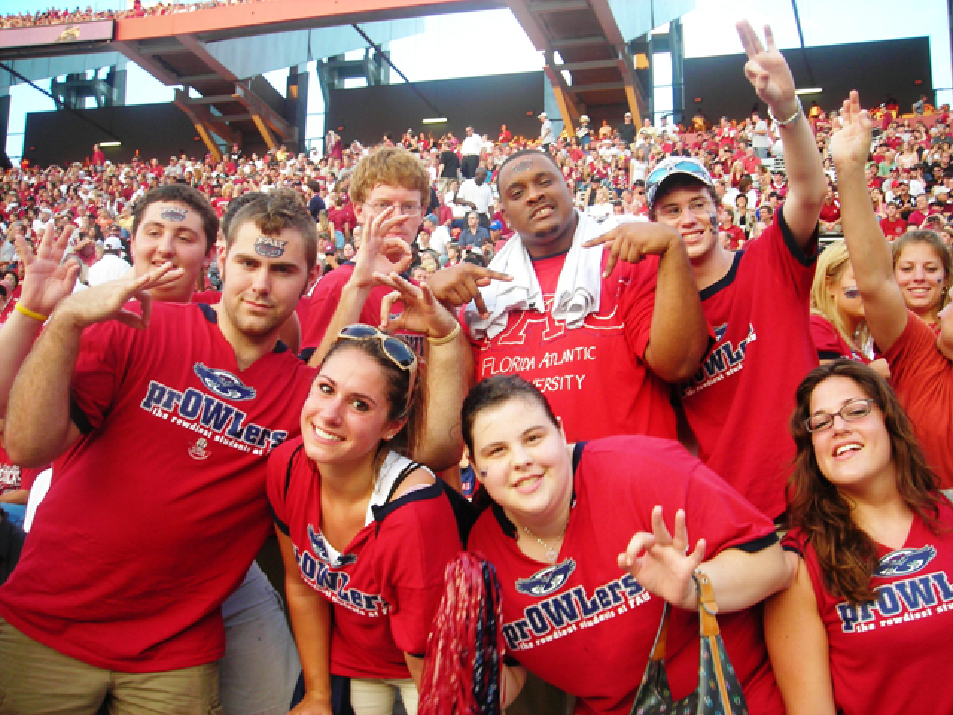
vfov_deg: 37.7
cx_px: 476
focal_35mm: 38
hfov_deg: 49.0
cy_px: 358
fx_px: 1046
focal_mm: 6.3
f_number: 3.2
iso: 50
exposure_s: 1/39
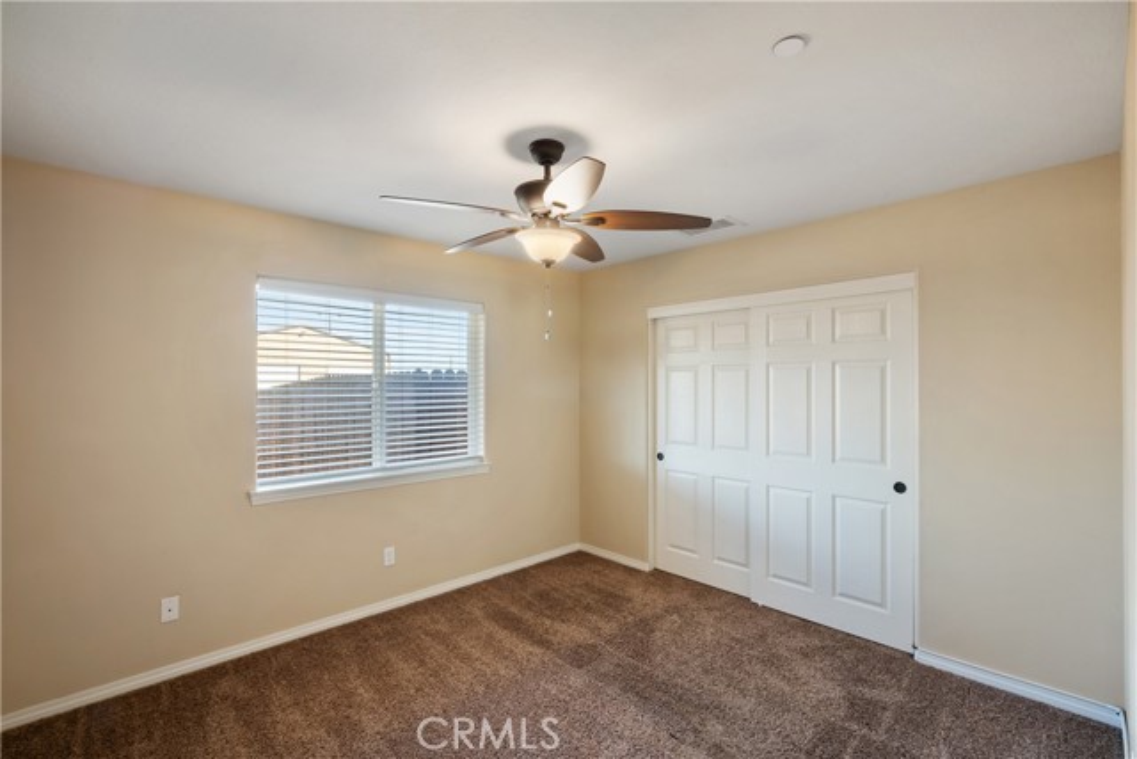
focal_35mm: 16
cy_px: 380
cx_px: 568
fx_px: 505
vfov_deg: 73.8
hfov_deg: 96.7
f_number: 22
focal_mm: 16
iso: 100
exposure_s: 4
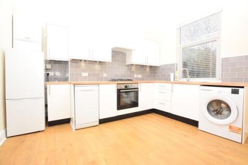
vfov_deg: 77.3
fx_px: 103
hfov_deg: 100.4
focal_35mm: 15
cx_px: 124
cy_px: 82
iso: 800
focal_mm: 10
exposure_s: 1/125
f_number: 5.6
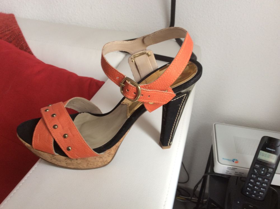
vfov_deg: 44.1
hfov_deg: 56.9
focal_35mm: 32
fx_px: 258
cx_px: 140
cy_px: 104
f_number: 2.4
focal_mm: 3.3
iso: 40
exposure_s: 1/25
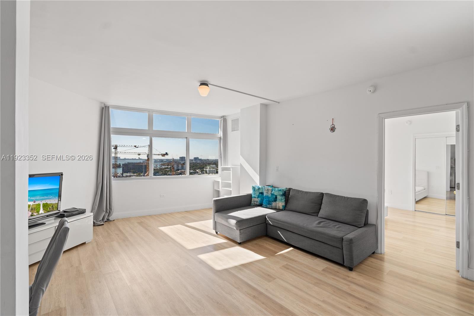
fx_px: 211
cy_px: 158
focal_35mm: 16
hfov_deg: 96.7
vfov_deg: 73.7
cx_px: 237
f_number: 5
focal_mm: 16
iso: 100
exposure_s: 1/30
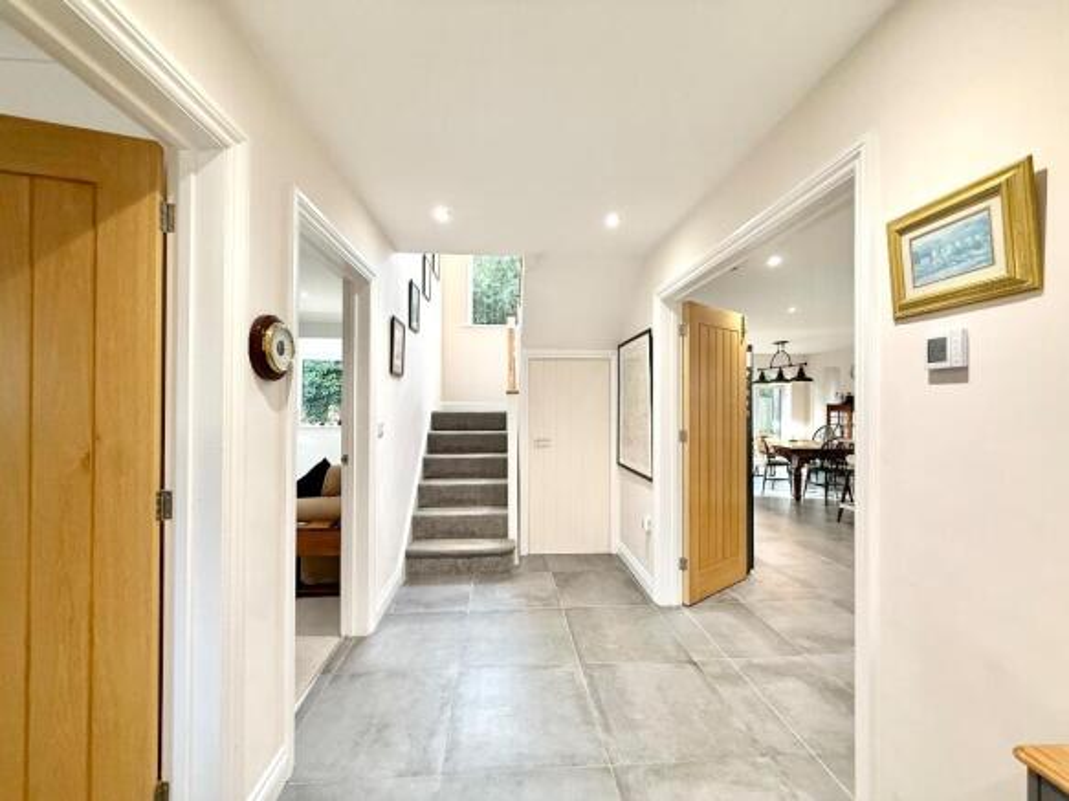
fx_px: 432
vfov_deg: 85.7
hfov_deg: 102.1
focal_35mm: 14
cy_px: 400
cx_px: 534
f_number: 2.2
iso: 200
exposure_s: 1/100
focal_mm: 2.22
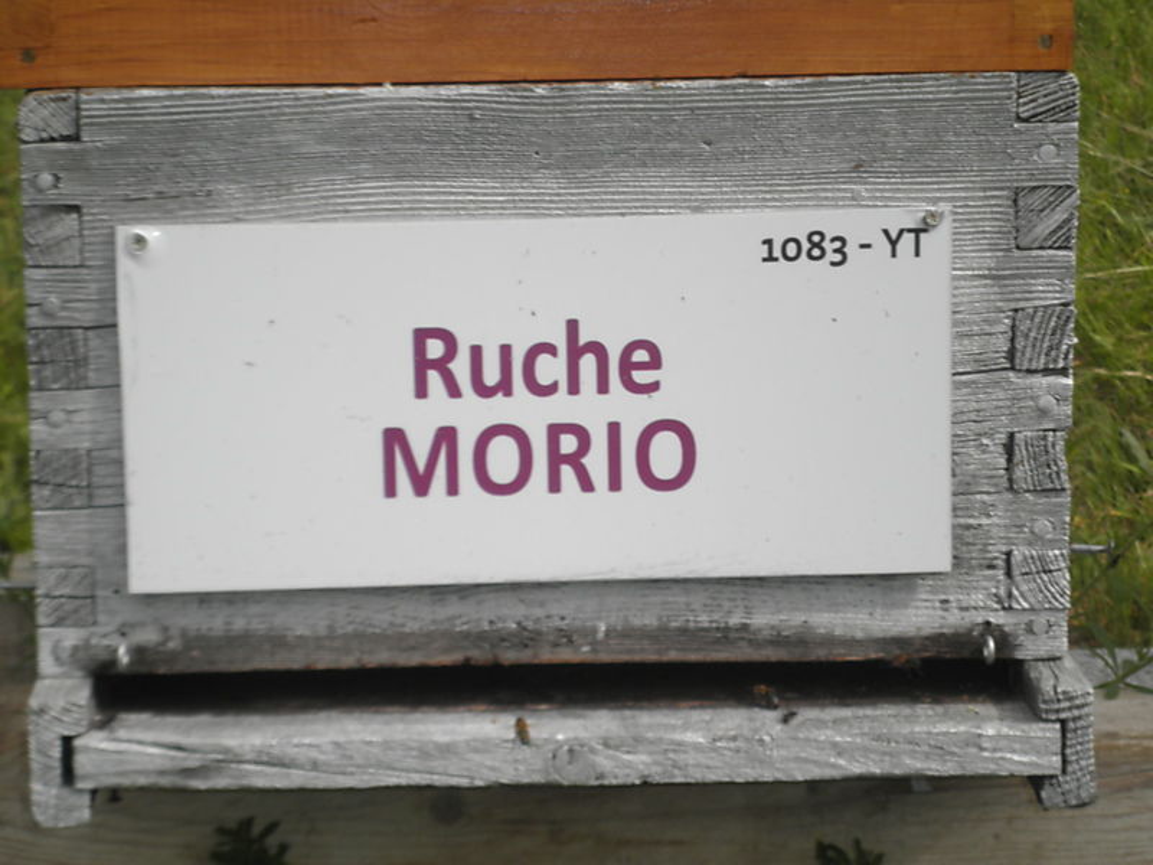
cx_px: 576
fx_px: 3697
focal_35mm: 111
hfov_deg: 17.7
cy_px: 432
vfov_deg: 13.3
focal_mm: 19.6
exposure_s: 1/320
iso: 64
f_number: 5.8
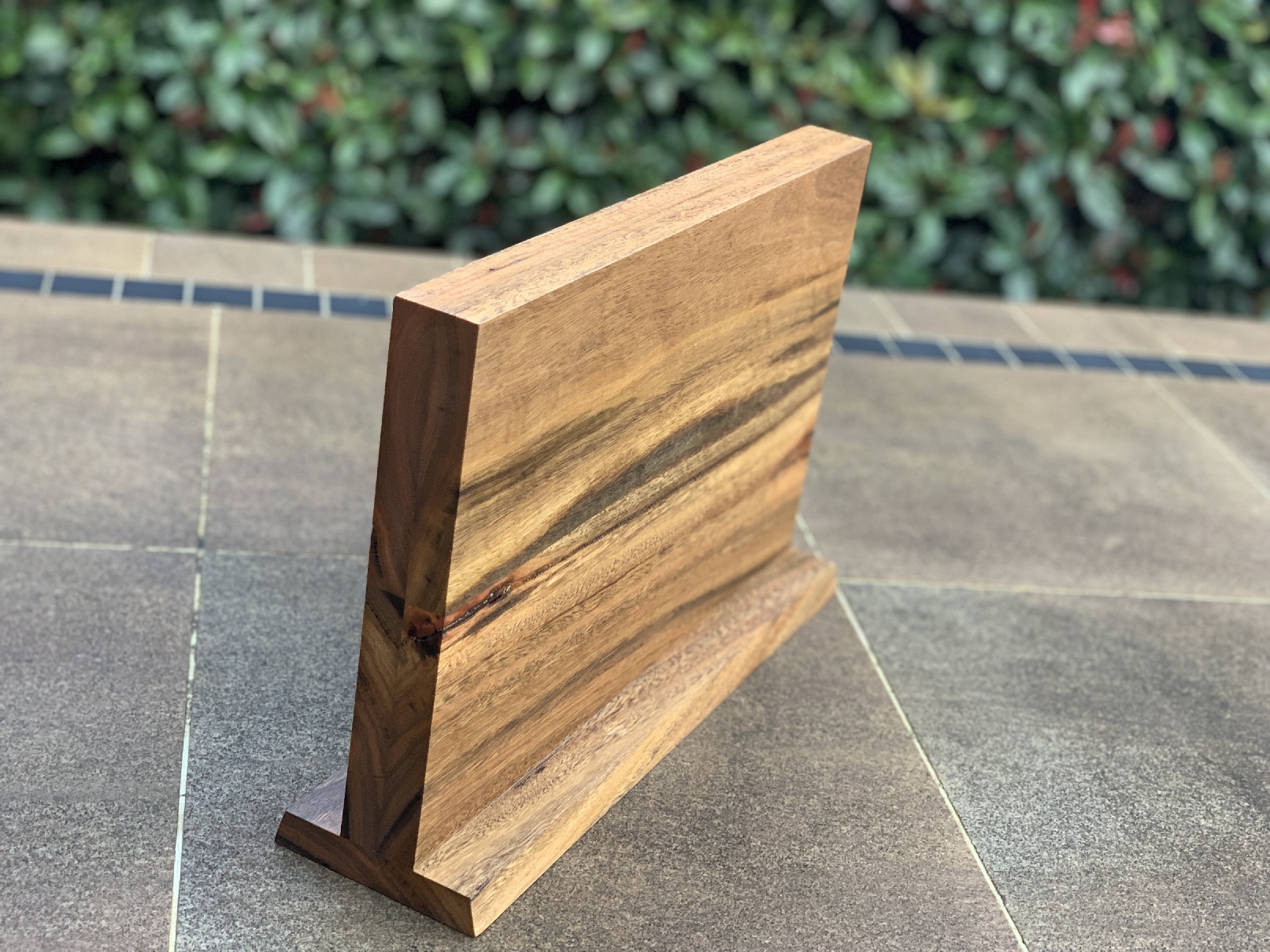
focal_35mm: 52
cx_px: 635
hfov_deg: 36.8
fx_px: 1908
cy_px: 476
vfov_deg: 28.0
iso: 100
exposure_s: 1/122
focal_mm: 6
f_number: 2.4
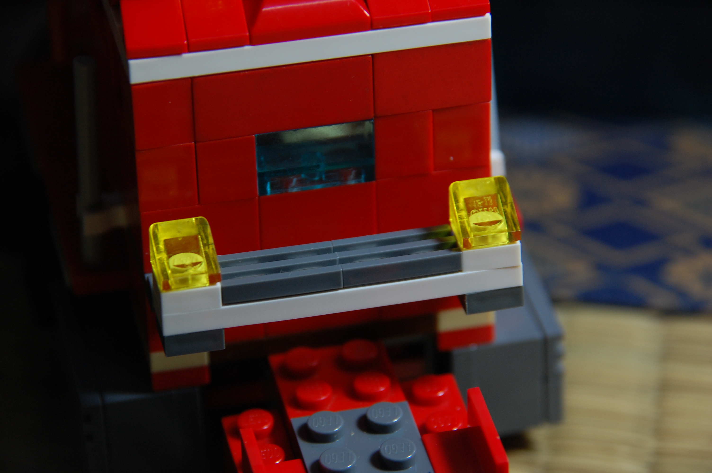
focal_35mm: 300
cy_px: 236
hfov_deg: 6.9
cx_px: 356
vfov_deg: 4.6
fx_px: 5928
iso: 400
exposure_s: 1/50
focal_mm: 200
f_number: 6.3
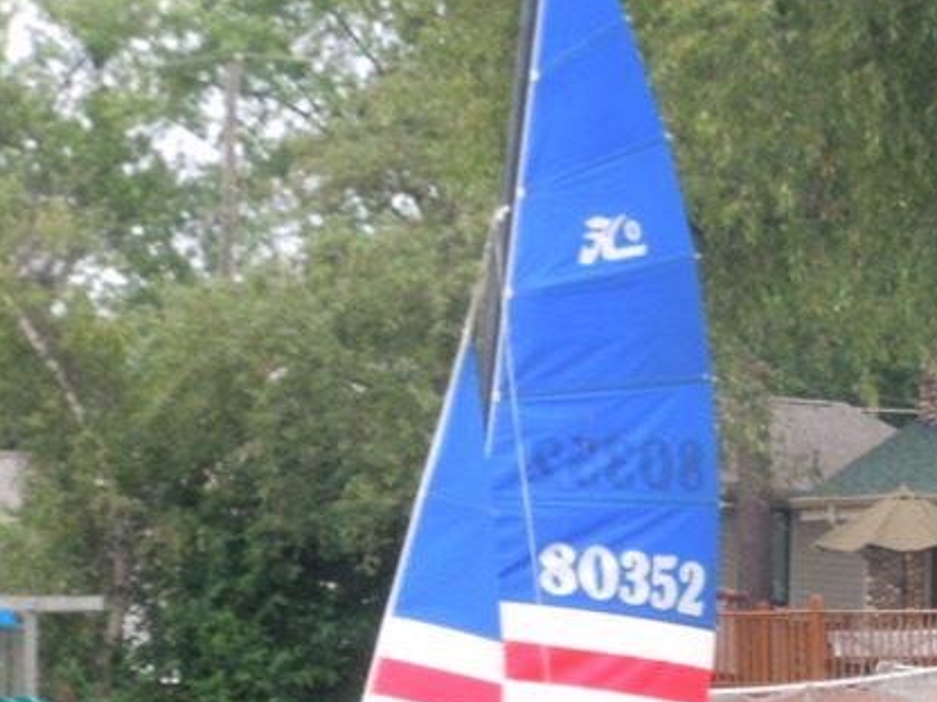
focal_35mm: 319
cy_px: 614
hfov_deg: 6.2
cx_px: 788
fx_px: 8635
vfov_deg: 4.7
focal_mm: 29.8
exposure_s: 1/125
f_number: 5.5
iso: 100
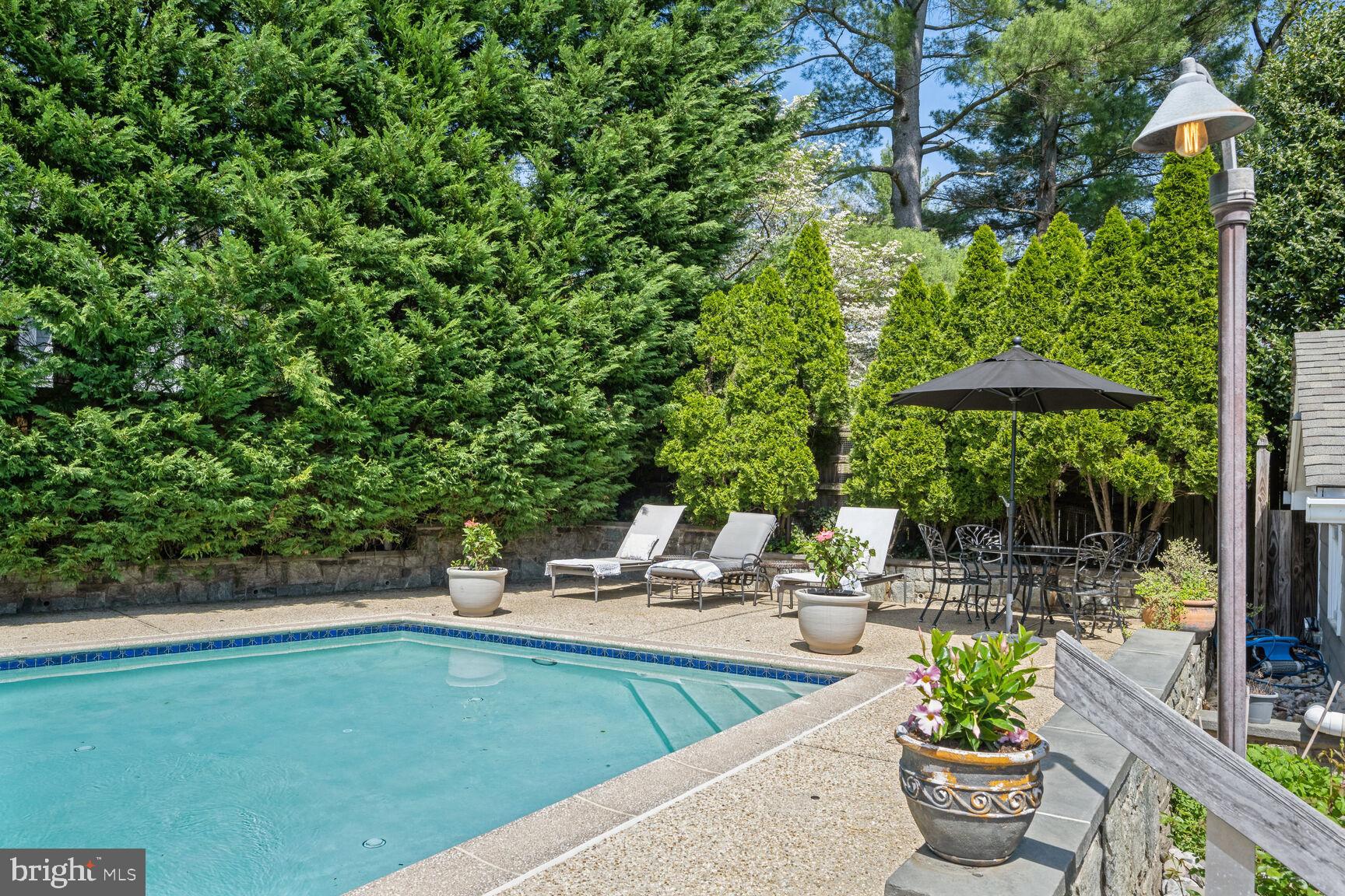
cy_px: 448
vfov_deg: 54.1
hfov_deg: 74.9
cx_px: 672
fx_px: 878
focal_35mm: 24
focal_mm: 23.5
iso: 200
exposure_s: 1/250
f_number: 9
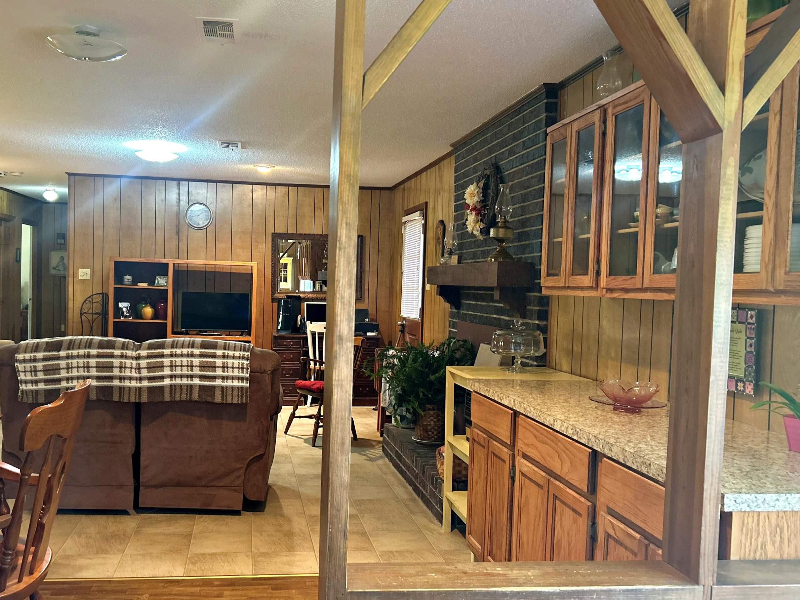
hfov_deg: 55.1
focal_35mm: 33
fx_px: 763
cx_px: 340
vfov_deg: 42.9
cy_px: 307
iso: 320
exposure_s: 1/60
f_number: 1.5
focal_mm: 5.7
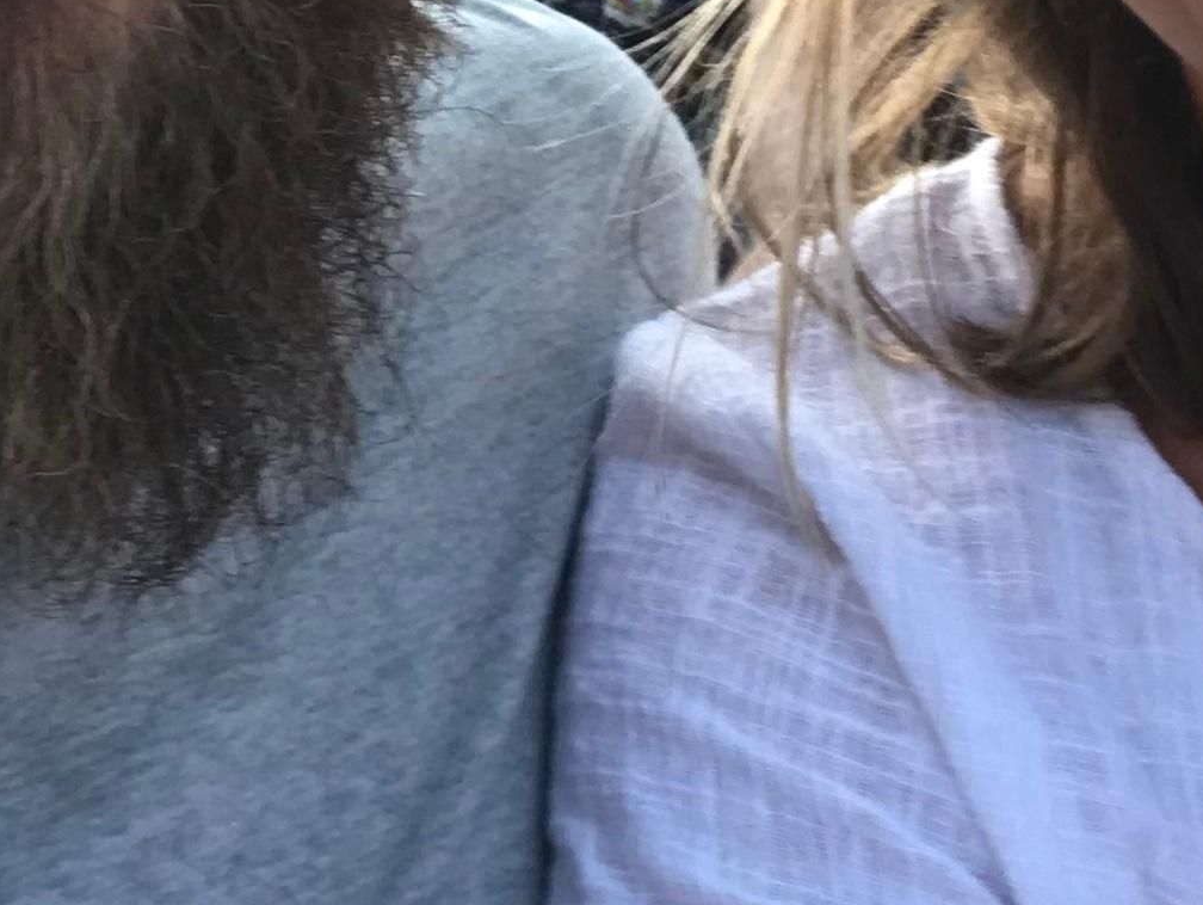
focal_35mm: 98
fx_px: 3409
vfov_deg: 14.6
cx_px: 408
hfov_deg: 20.0
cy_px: -174
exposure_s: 1/100
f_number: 2.2
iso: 32
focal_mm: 2.87
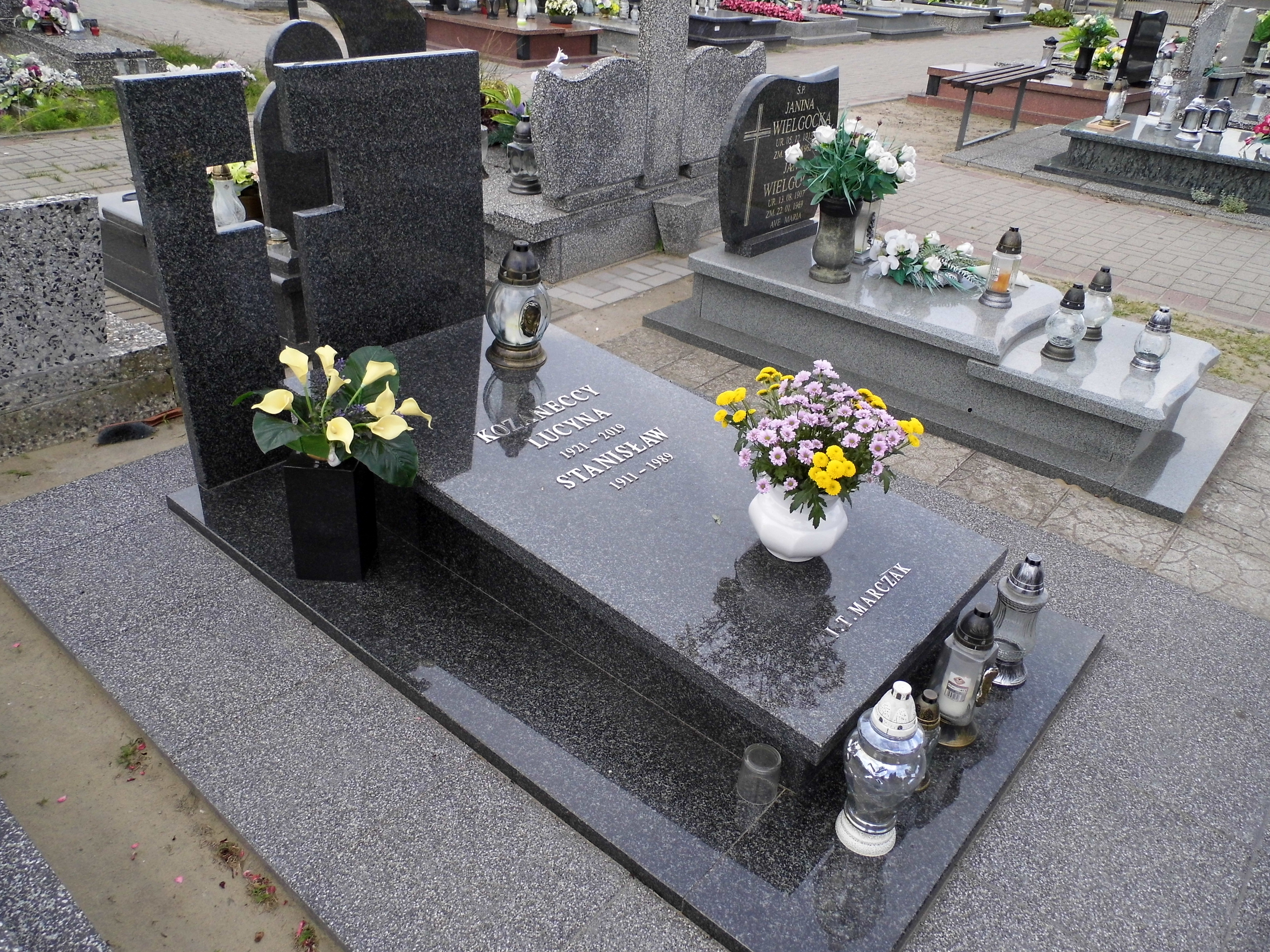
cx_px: 635
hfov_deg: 69.4
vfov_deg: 54.9
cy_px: 476
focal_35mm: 25
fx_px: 917
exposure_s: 1/640
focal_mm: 4.5
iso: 100
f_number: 3.1
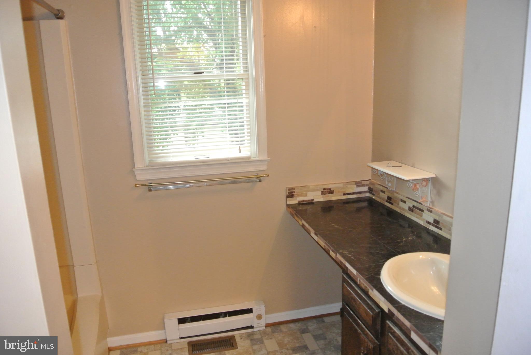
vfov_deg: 48.0
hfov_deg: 67.3
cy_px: 178
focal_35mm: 27
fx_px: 399
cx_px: 266
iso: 1000
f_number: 3.5
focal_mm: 10
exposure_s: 1/60
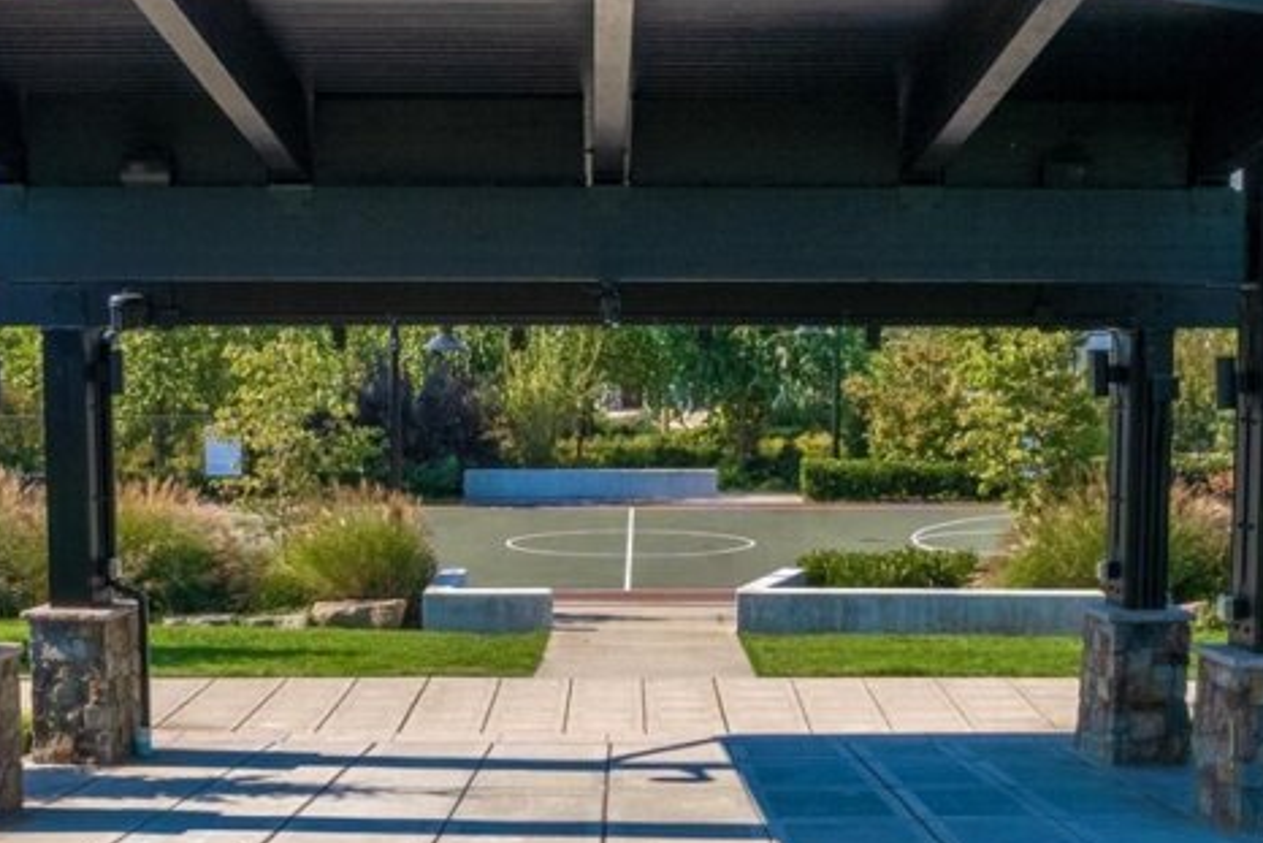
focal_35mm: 66
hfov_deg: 30.5
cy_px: 626
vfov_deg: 20.5
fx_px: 2316
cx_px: 653
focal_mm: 8.38
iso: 110
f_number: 2.8
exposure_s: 1/2500
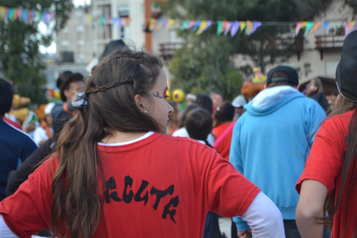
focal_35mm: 82
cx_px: 178
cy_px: 119
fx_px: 818
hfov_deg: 24.6
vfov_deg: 16.6
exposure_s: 1/125
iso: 220
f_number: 5.6
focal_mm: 55
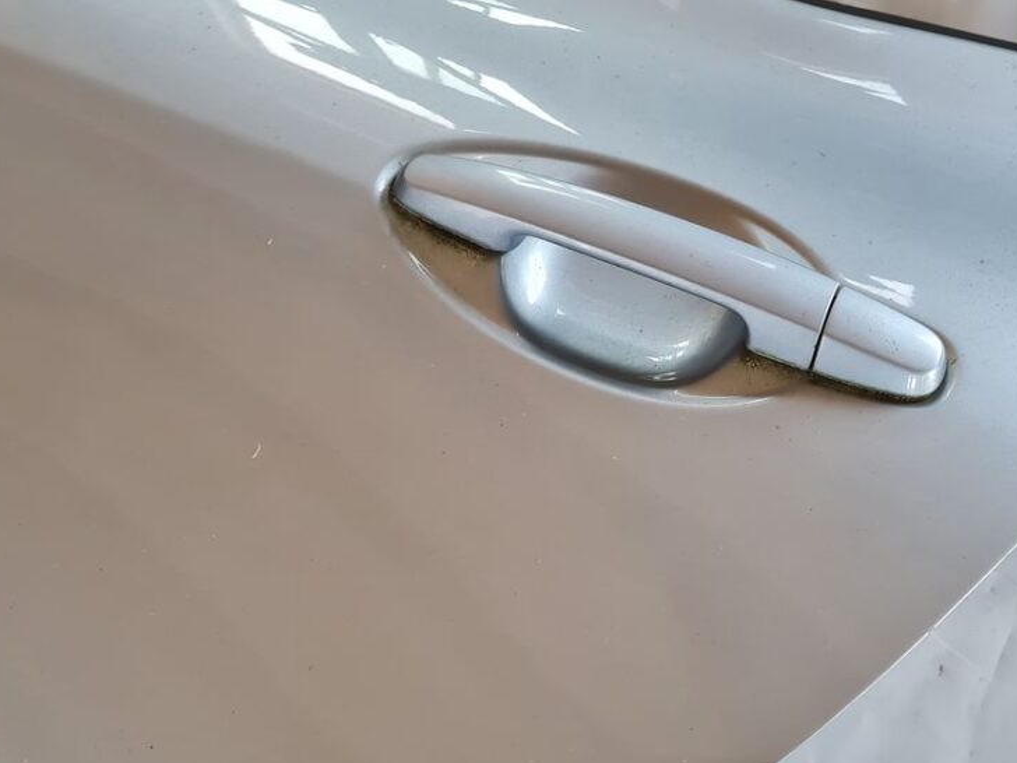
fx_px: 1469
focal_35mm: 50
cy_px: 409
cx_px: 538
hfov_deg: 38.2
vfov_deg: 29.1
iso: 200
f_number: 1.8
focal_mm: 5.4
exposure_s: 1/100
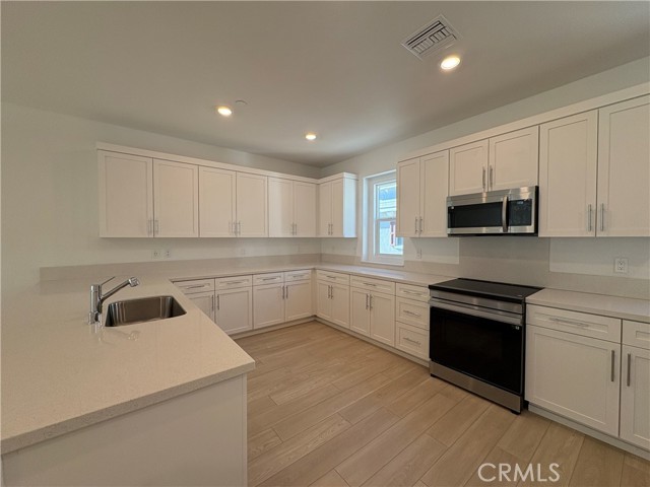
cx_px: 325
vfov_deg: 85.7
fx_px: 263
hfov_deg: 102.1
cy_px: 244
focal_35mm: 14
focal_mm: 2.22
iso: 100
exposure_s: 1/135
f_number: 2.2
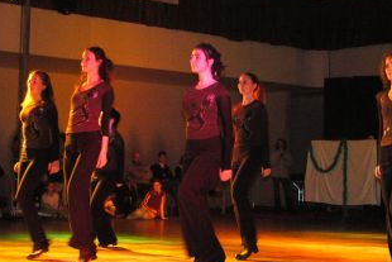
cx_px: 201
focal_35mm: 89
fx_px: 970
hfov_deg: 22.9
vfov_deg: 15.4
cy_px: 99
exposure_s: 1/60
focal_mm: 9.8
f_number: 2.8
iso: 400
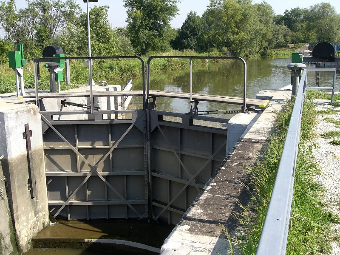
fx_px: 373
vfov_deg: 37.7
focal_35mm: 38
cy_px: 128
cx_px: 170
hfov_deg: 49.0
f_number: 4.4
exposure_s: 1/320
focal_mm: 6.3
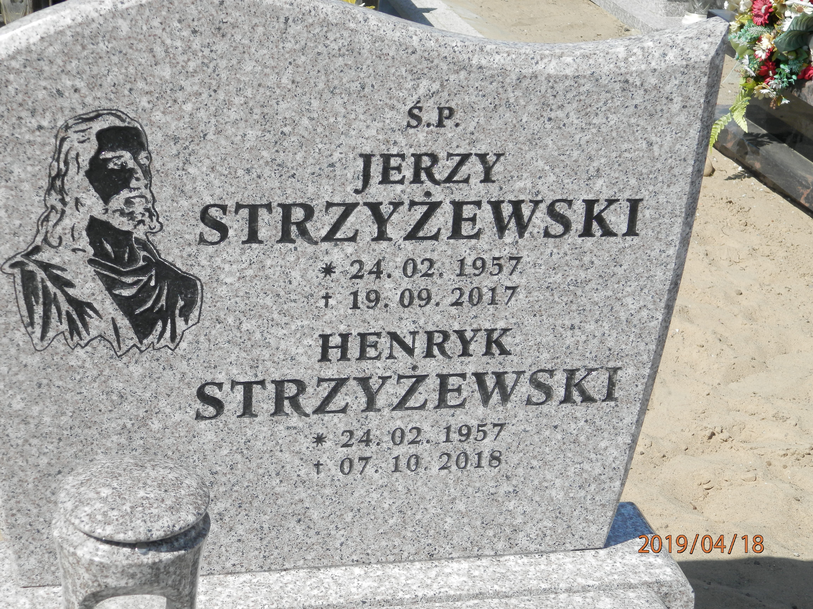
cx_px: 406
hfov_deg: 28.6
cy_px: 304
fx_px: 1597
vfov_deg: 21.6
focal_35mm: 68
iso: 80
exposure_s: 1/800
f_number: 4
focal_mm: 12.2
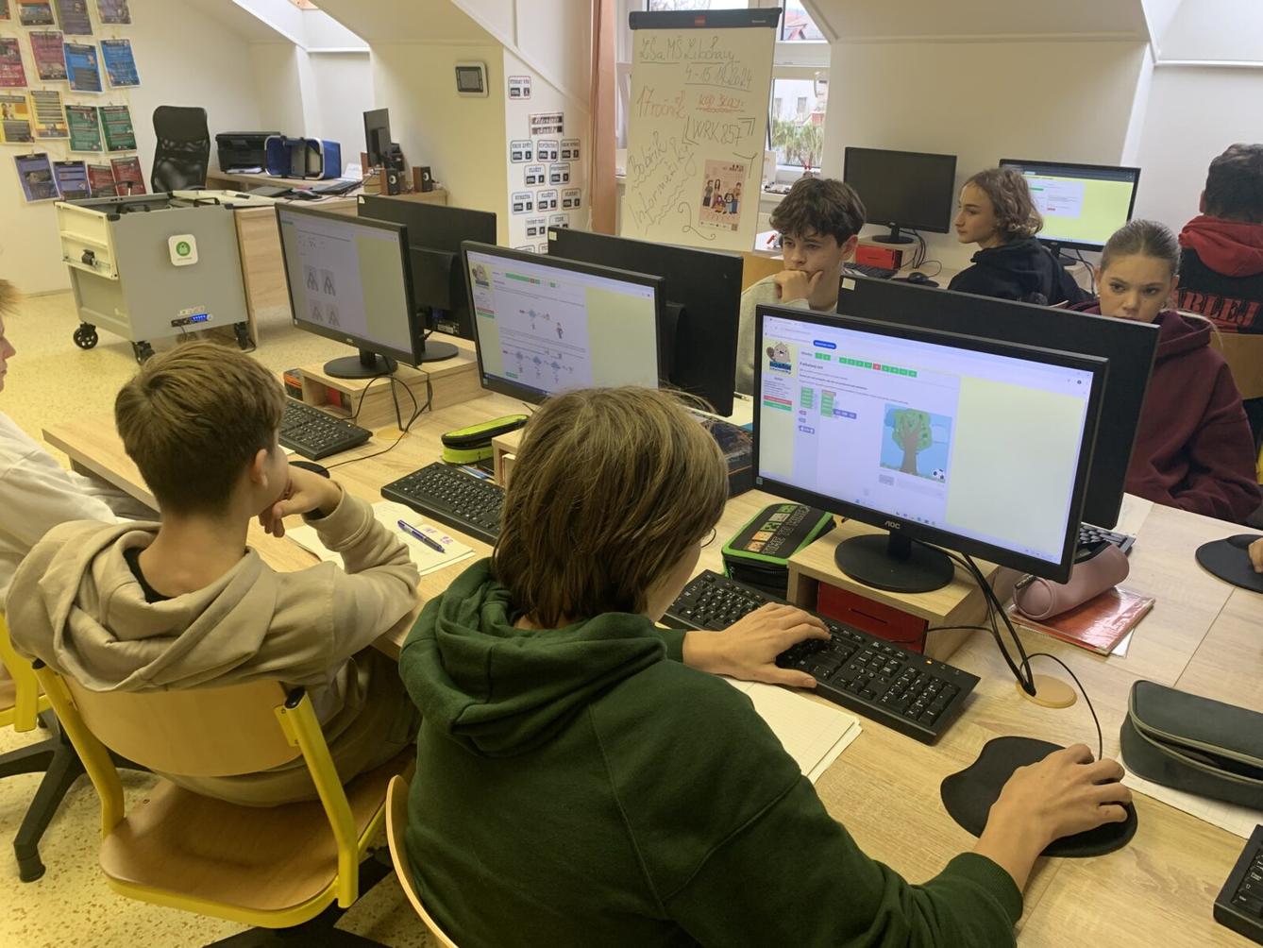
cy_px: 474
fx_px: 949
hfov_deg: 67.3
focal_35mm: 26
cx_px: 632
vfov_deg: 53.1
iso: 80
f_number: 1.8
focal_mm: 4.25
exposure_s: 1/50
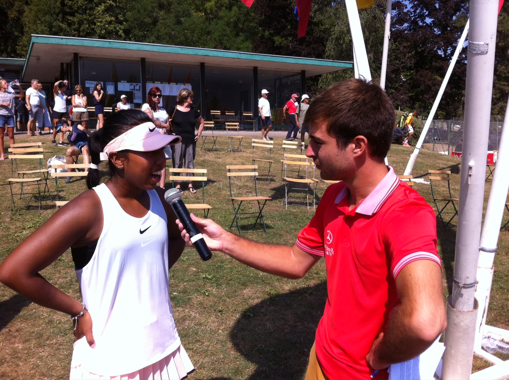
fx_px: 514
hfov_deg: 52.7
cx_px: 254
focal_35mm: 35
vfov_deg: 40.6
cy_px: 190
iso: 80
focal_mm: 3.85
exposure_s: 1/1117
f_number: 2.8
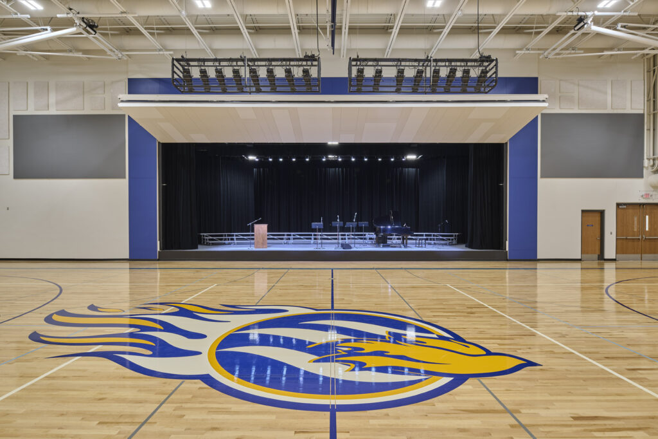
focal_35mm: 19
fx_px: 347
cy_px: 220
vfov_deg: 64.5
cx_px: 329
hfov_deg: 86.9
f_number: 11
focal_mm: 19
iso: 100
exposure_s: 1/2
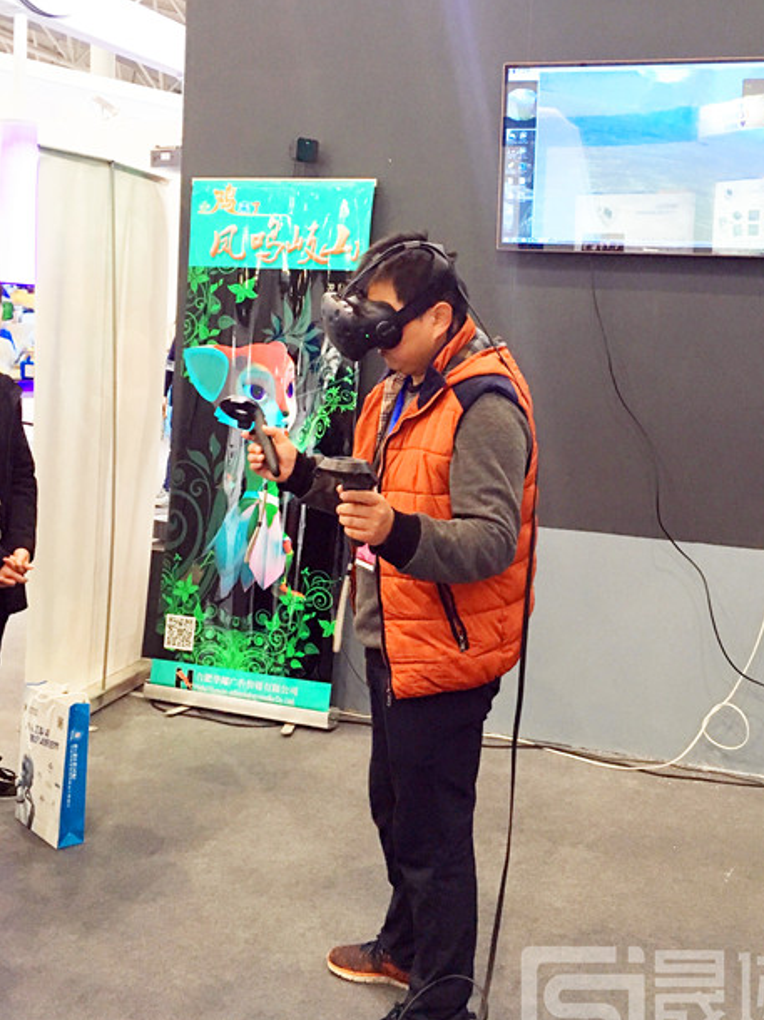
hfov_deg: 36.5
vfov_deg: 47.8
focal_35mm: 39
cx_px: 501
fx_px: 1148
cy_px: 441
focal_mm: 4.15
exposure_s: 1/33
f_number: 2.2
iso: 200
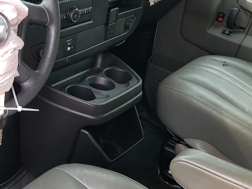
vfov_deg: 27.5
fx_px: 386
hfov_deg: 34.4
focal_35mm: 53
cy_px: 101
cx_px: 30
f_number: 1.5
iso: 50
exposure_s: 1/196
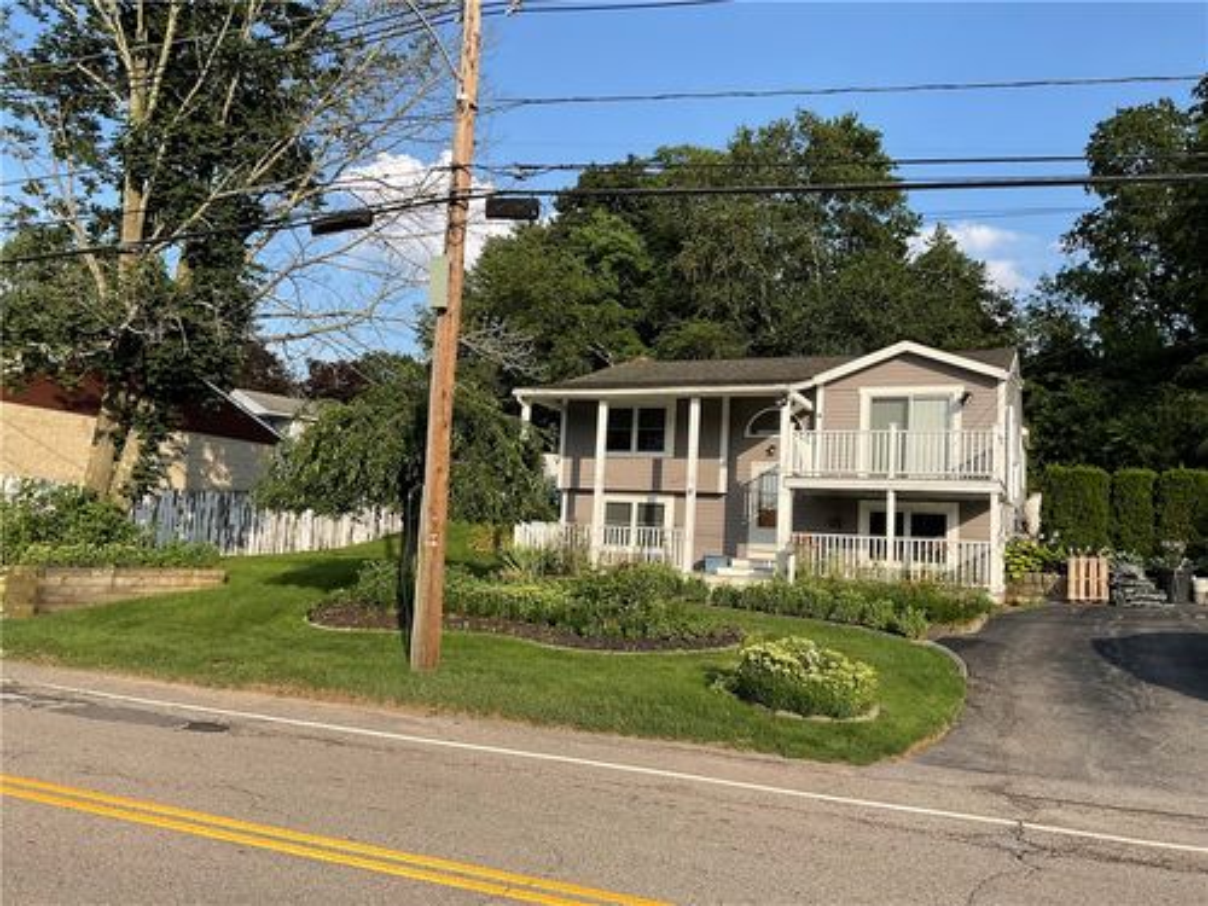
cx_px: 604
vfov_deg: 48.2
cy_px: 453
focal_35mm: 29
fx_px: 1012
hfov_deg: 61.7
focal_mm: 3
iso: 16
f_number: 1.8
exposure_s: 1/1076
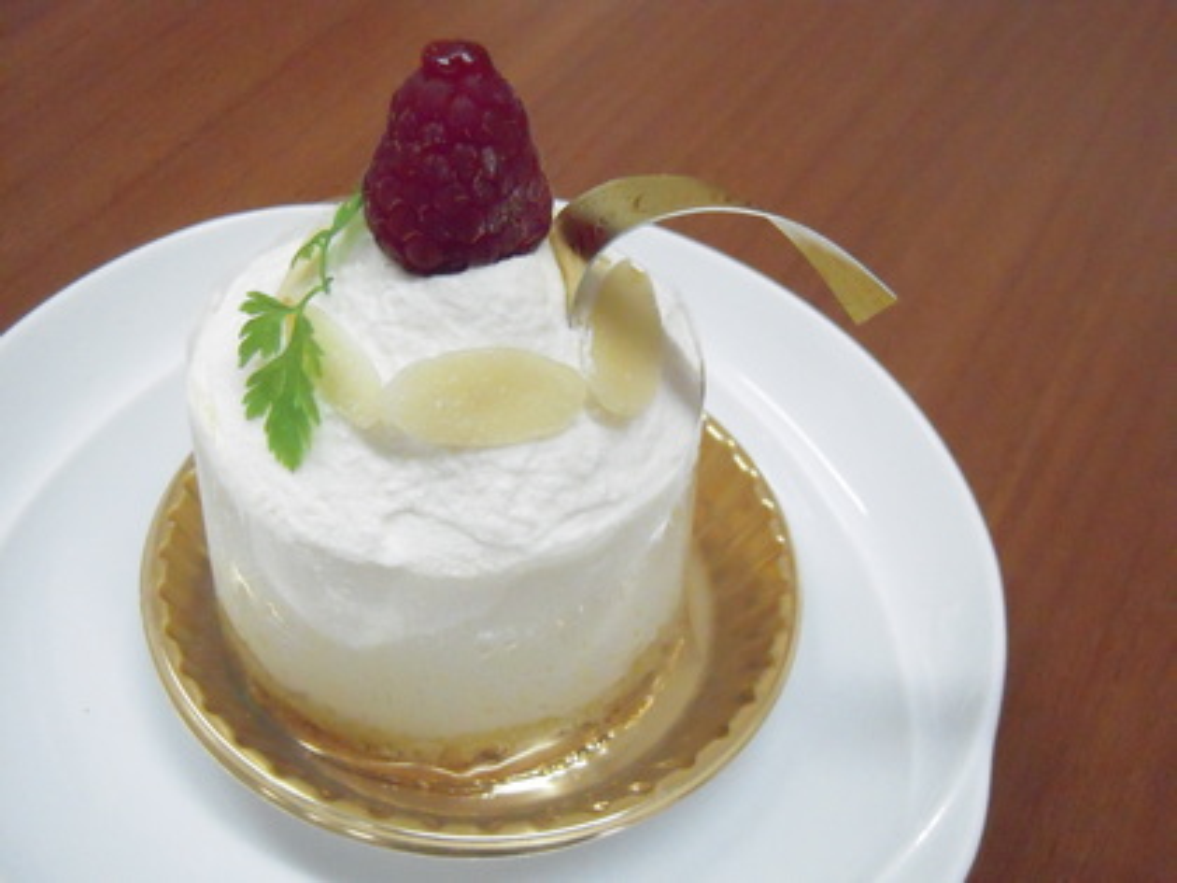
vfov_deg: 32.2
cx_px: 588
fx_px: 1530
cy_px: 442
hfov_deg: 42.1
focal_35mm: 45
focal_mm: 8.1
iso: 1600
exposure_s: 1/100
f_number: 3.3
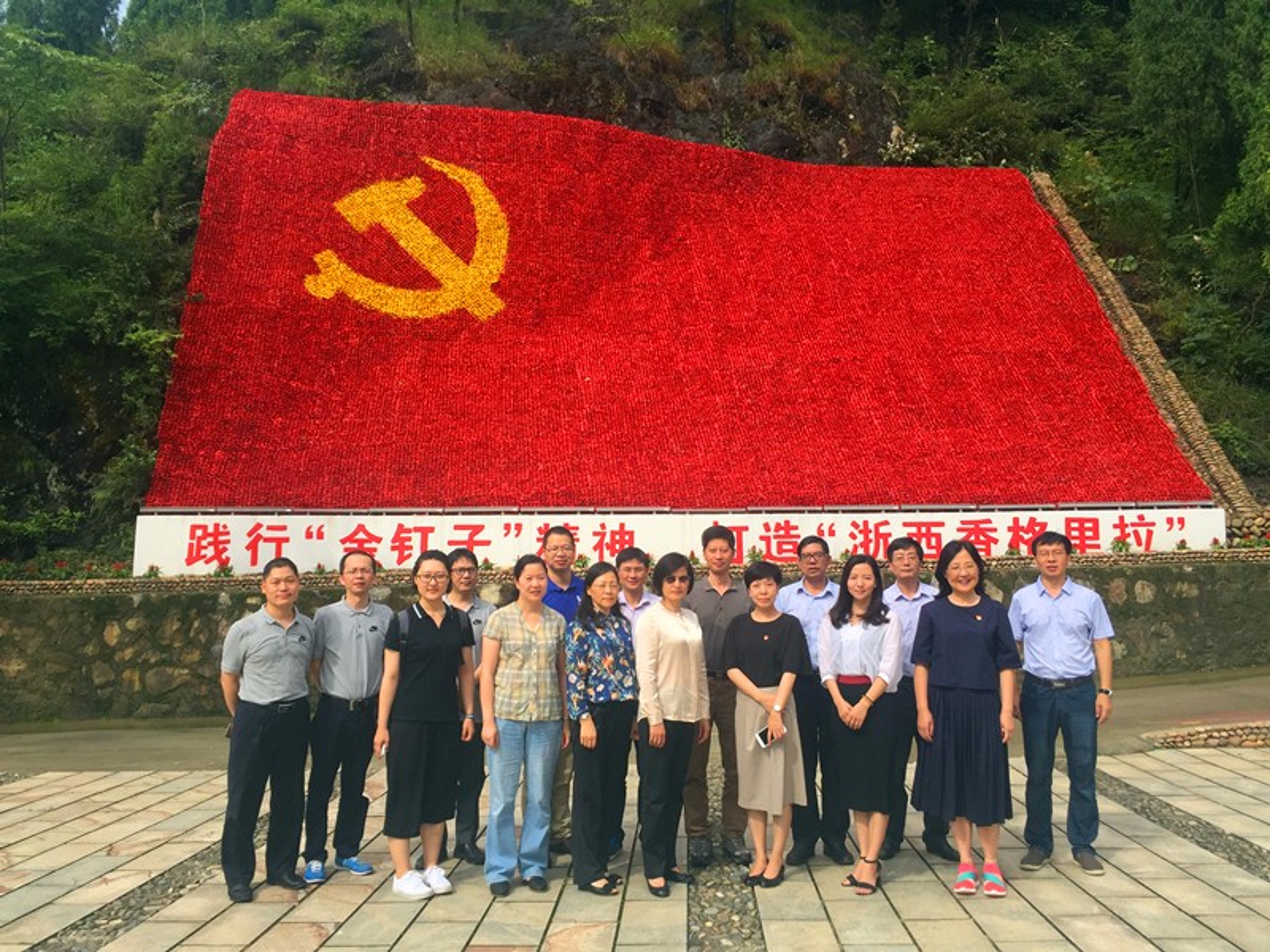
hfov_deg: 61.7
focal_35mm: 29
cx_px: 635
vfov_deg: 48.2
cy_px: 476
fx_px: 1064
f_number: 2.2
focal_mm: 4.15
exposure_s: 1/1236
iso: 32
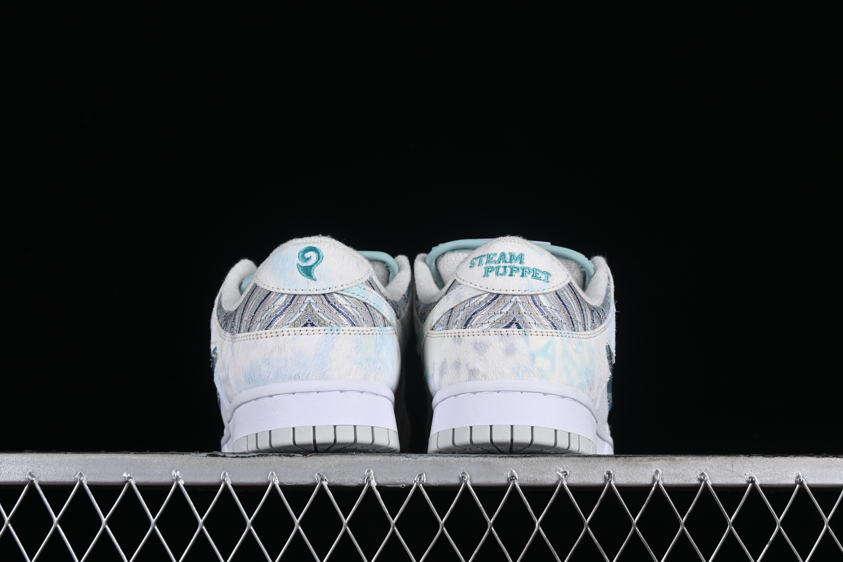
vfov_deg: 18.2
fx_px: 1756
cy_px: 281
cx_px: 422
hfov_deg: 27.0
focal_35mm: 75
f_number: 8
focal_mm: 50
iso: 160
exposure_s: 1/80
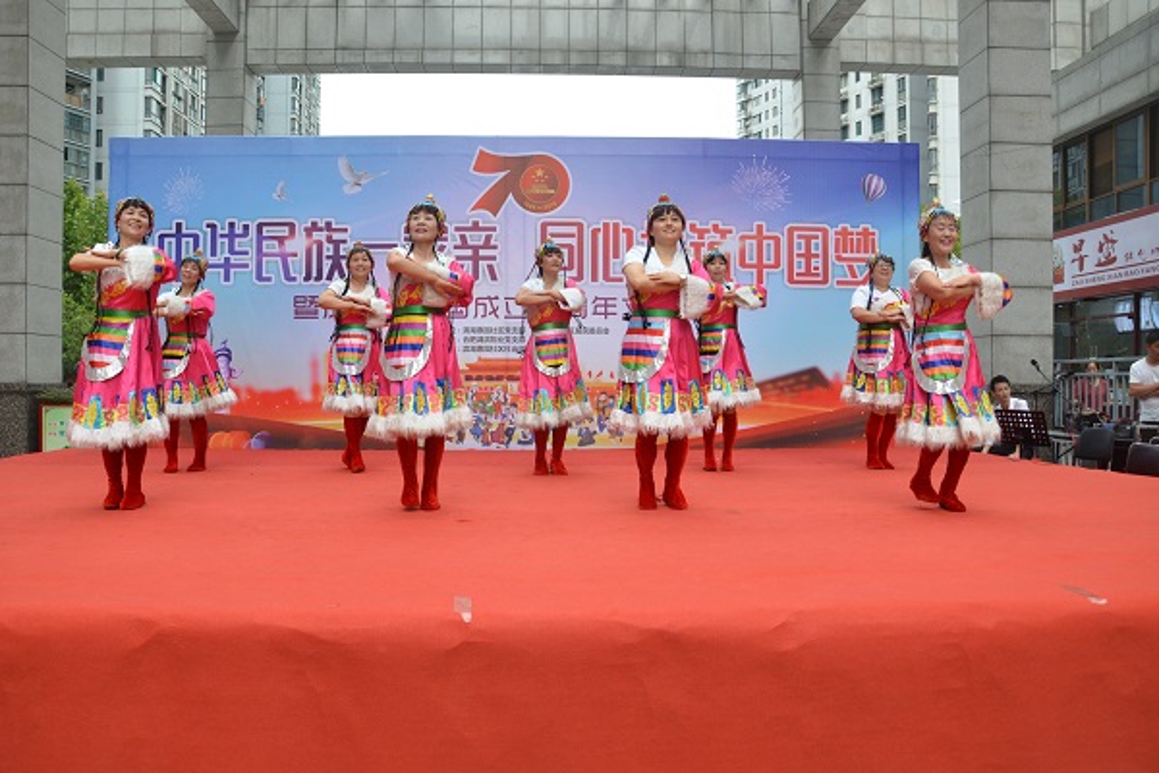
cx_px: 580
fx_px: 869
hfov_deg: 67.4
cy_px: 386
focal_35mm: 27
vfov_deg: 47.9
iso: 640
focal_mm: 18
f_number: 6.3
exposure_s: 1/160
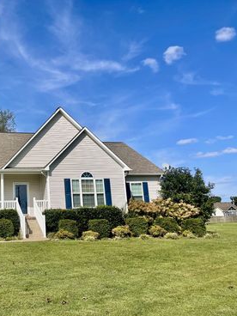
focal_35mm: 34
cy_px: 160
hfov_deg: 39.0
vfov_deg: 54.0
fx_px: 310
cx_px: 27
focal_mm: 5.1
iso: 32
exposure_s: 1/4902
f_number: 1.6
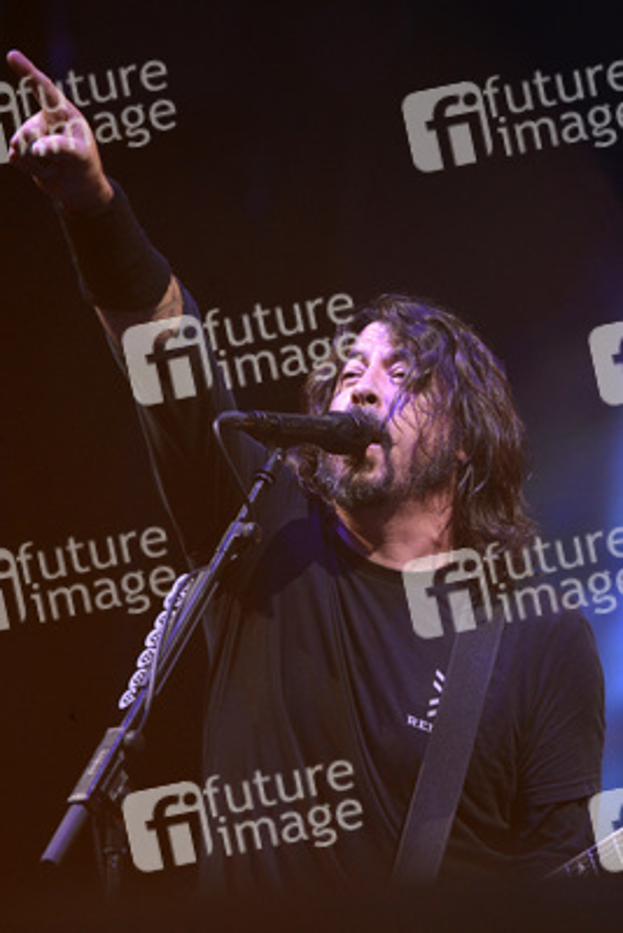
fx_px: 5187
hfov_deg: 6.9
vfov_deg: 10.3
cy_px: 466
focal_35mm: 200
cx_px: 312
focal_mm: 200
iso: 1250
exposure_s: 1/250
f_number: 2.8
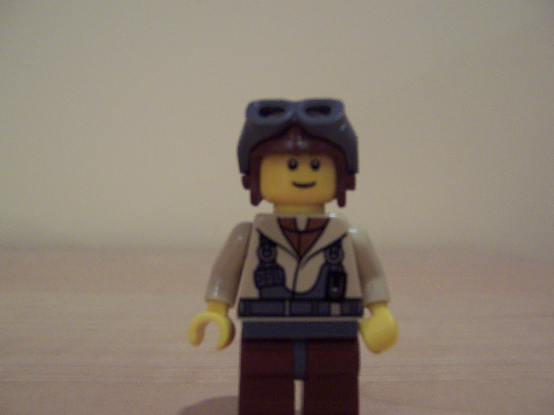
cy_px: 208
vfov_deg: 39.7
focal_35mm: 36
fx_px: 576
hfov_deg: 51.4
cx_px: 277
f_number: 2.8
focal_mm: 5.6
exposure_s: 1/10
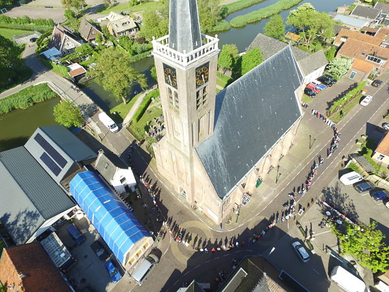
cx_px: 194
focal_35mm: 20
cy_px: 146
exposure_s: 1/455
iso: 100
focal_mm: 3.61
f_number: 2.8
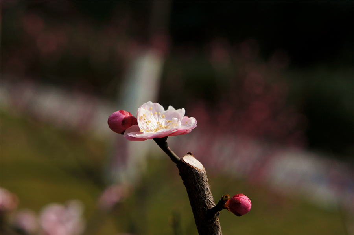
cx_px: 177
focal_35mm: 82
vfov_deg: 16.5
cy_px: 118
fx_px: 810
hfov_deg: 24.6
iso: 200
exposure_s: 1/640
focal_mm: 55
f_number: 8
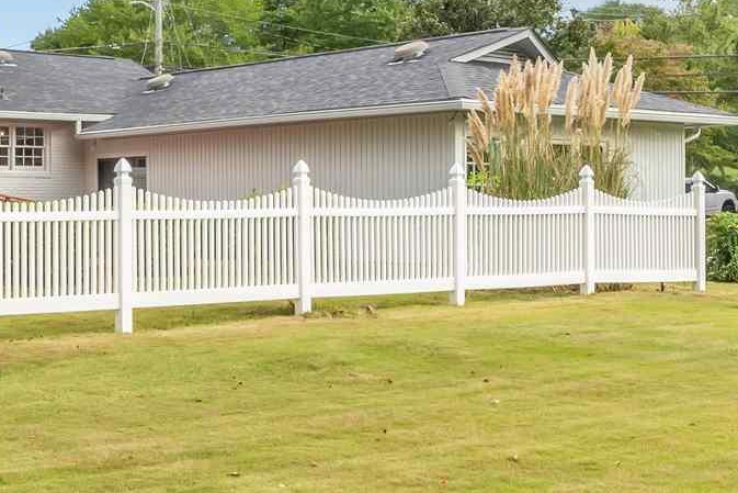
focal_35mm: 73
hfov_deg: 26.8
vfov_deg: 18.7
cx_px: 79
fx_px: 1497
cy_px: 205
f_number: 9
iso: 250
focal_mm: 16
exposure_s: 1/250
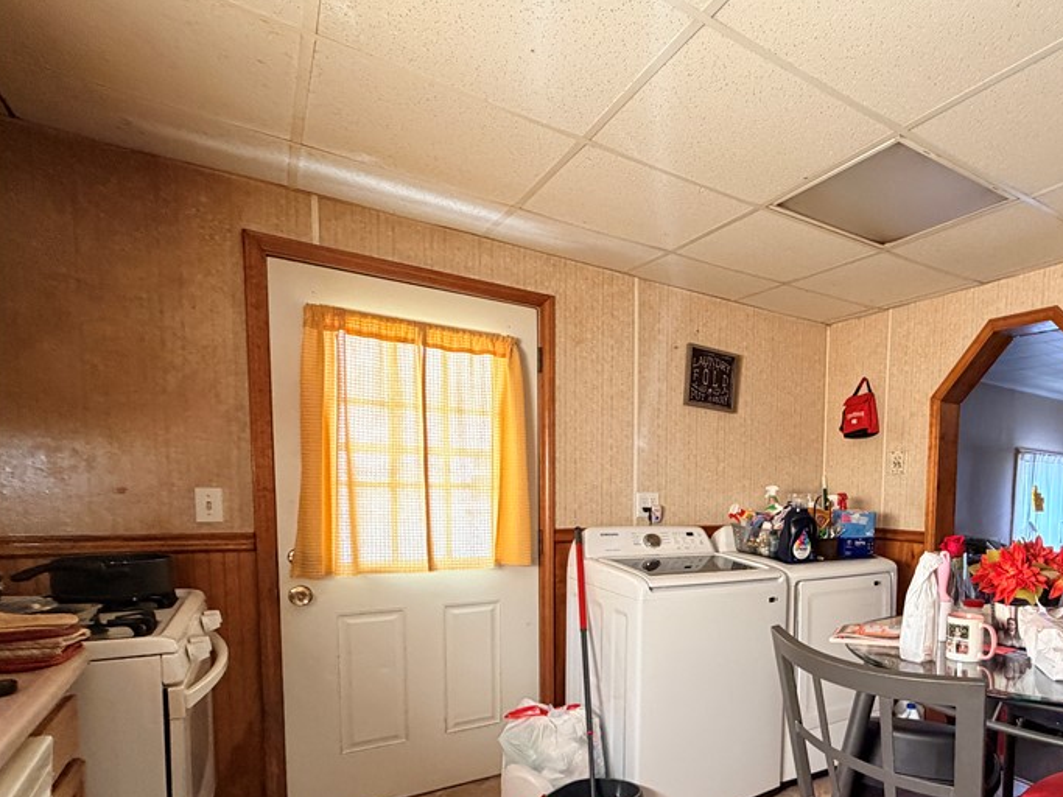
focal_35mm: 21
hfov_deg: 74.0
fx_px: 645
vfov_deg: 61.6
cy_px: 542
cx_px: 783
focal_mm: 2.22
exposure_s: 1/60
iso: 400
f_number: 2.2
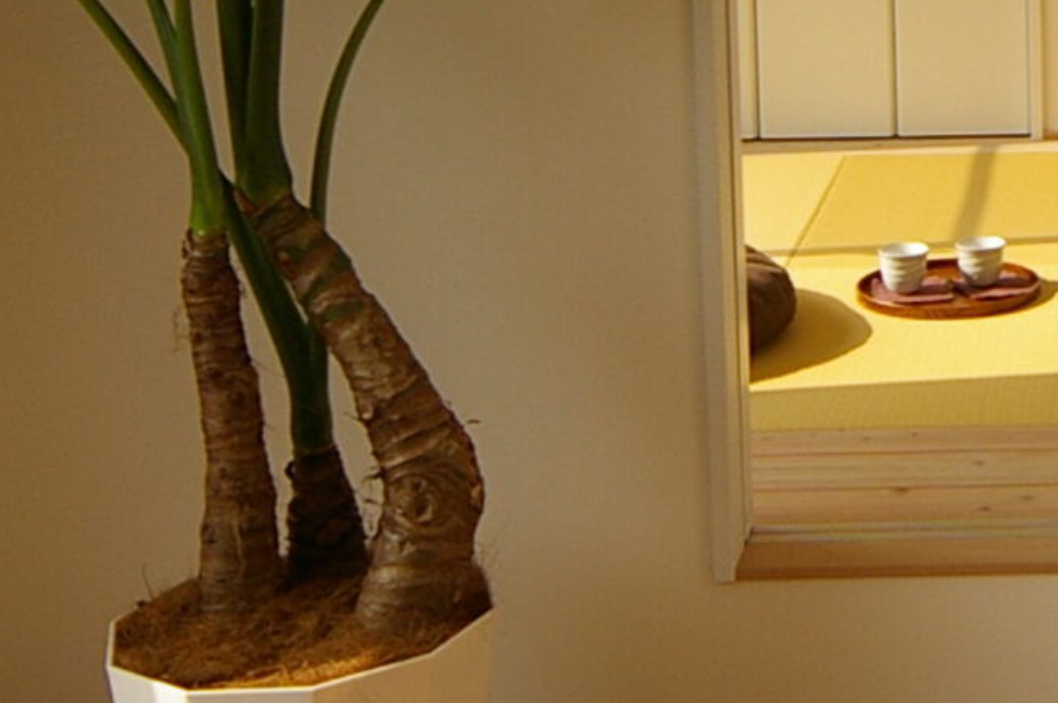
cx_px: 1294
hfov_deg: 22.7
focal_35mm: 82
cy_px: -116
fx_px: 2407
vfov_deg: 16.0
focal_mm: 12
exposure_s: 1/125
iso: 200
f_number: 8
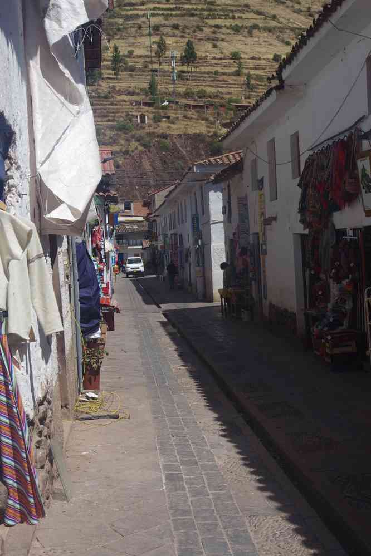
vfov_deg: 35.1
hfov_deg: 23.8
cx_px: 186
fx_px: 881
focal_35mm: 57
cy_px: 278
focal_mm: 38
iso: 200
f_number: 11
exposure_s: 1/125
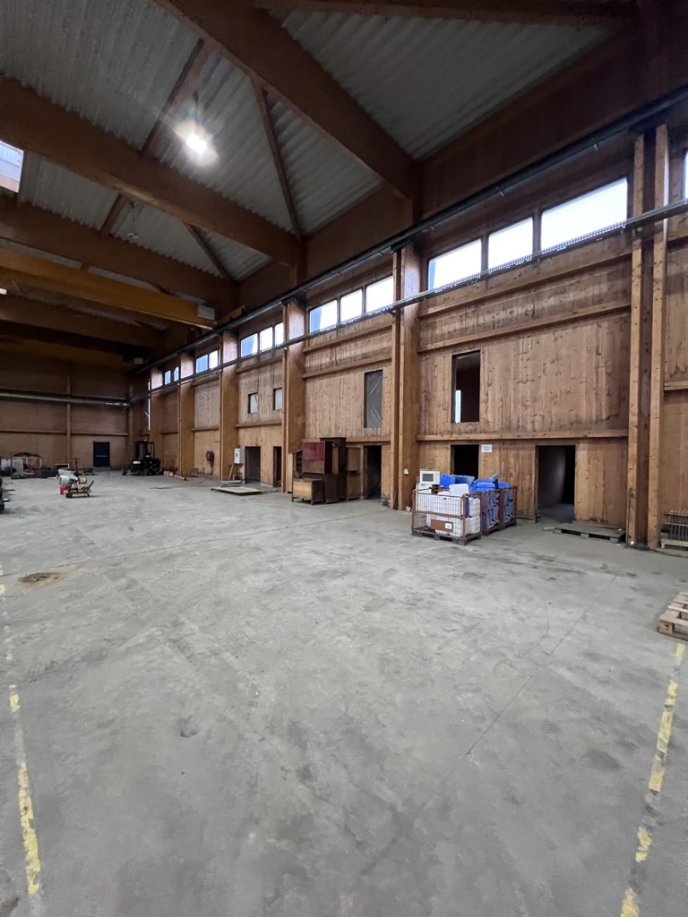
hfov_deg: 89.9
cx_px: 344
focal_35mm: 13
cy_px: 458
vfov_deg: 106.2
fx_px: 345
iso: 800
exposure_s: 1/60
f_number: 1.8
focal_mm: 1.57
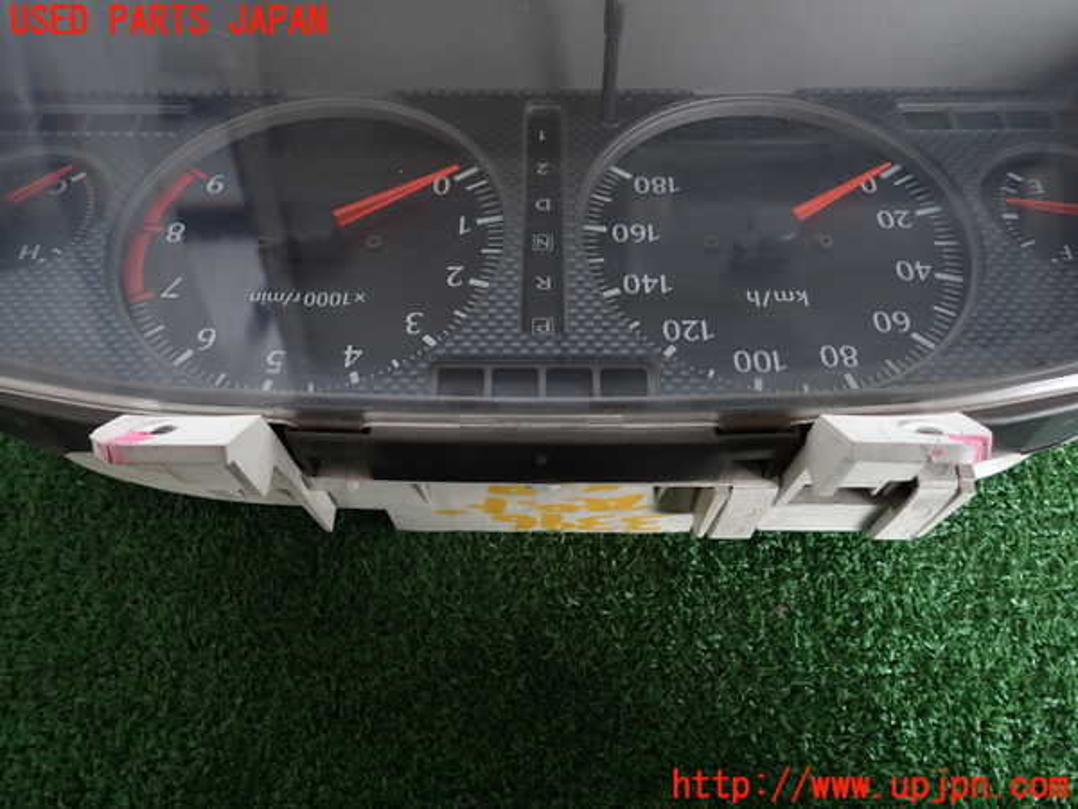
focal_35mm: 25
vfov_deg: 54.9
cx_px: 539
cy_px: 404
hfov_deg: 69.4
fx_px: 779
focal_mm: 4.5
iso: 160
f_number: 2
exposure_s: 1/60
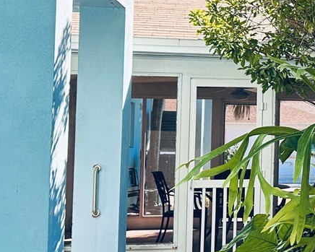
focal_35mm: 86
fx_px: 802
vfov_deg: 17.9
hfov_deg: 19.6
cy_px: 114
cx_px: 459
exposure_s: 1/549
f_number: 1.78
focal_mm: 6.86
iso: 80
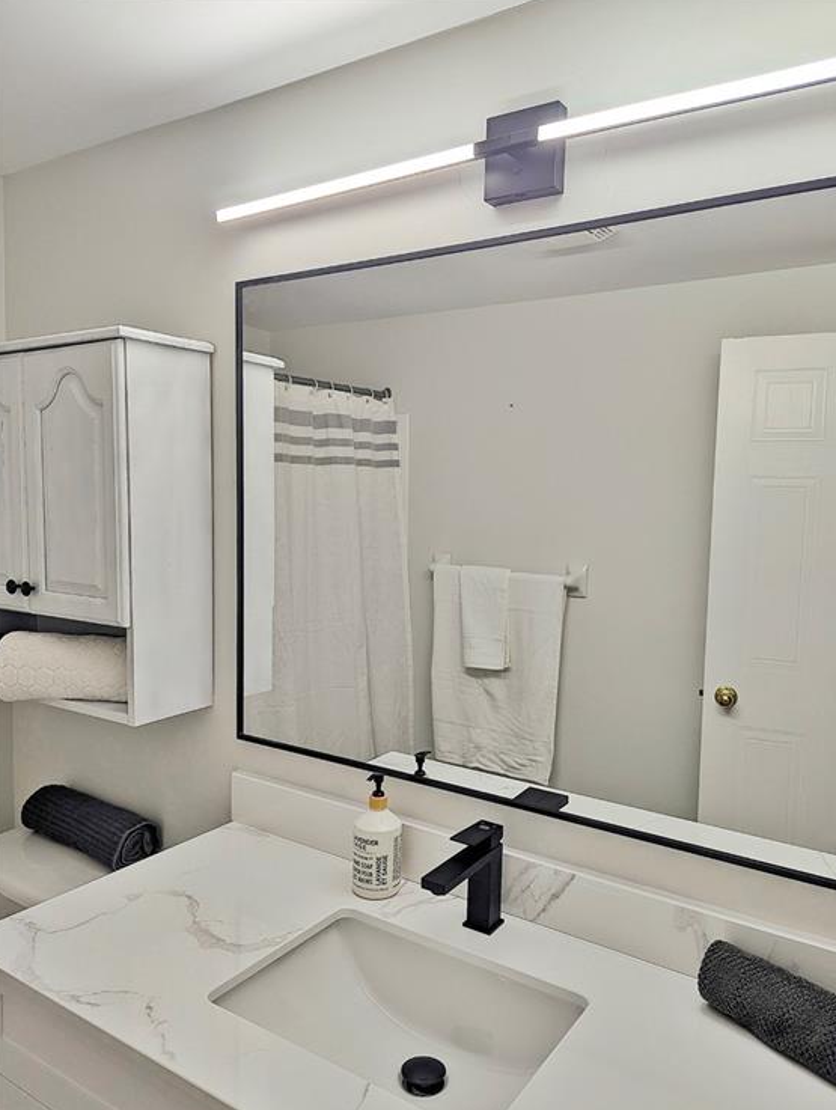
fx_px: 803
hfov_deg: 55.0
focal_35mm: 25
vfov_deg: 69.3
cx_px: 428
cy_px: 571
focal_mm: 6.81
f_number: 1.85
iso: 42
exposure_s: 1/139
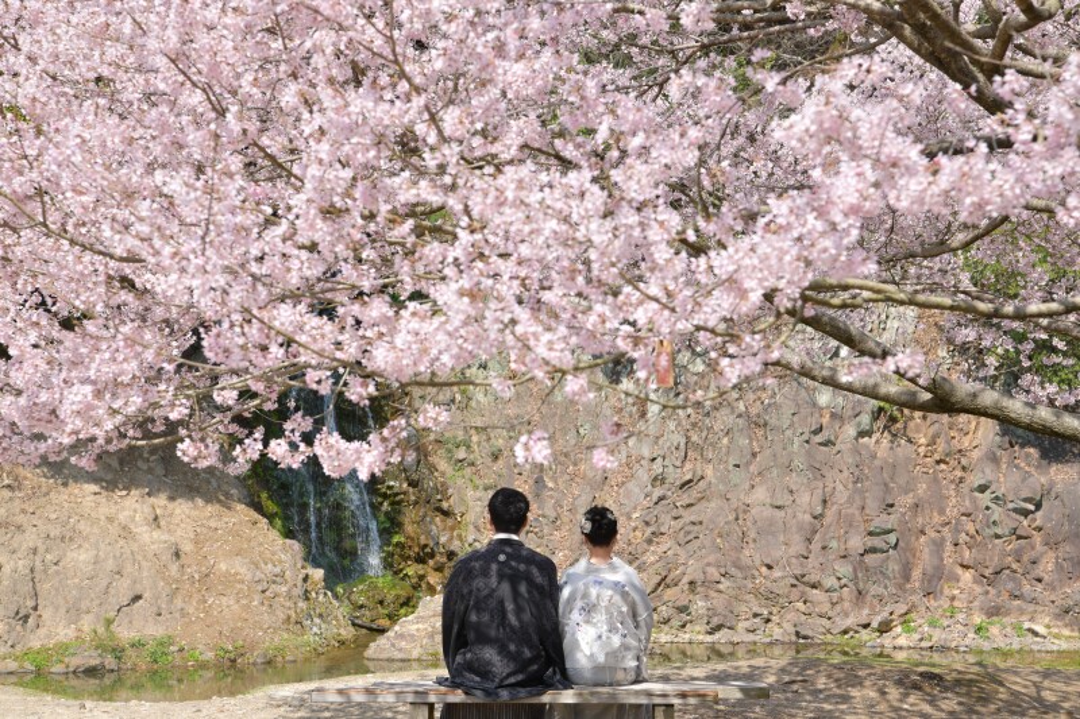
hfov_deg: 28.8
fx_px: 2099
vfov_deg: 19.4
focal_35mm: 70
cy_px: 360
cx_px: 540
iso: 200
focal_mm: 70
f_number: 8
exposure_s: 1/320
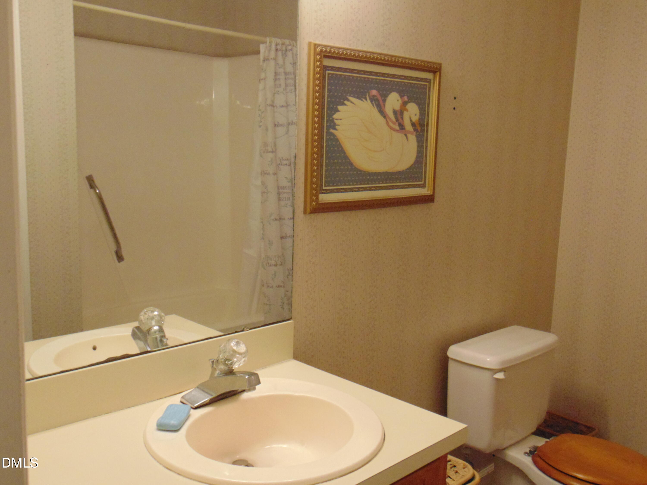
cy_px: 242
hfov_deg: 52.6
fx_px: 654
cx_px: 324
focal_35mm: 35
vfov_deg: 40.7
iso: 320
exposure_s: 1/30
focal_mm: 6.3
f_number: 3.2
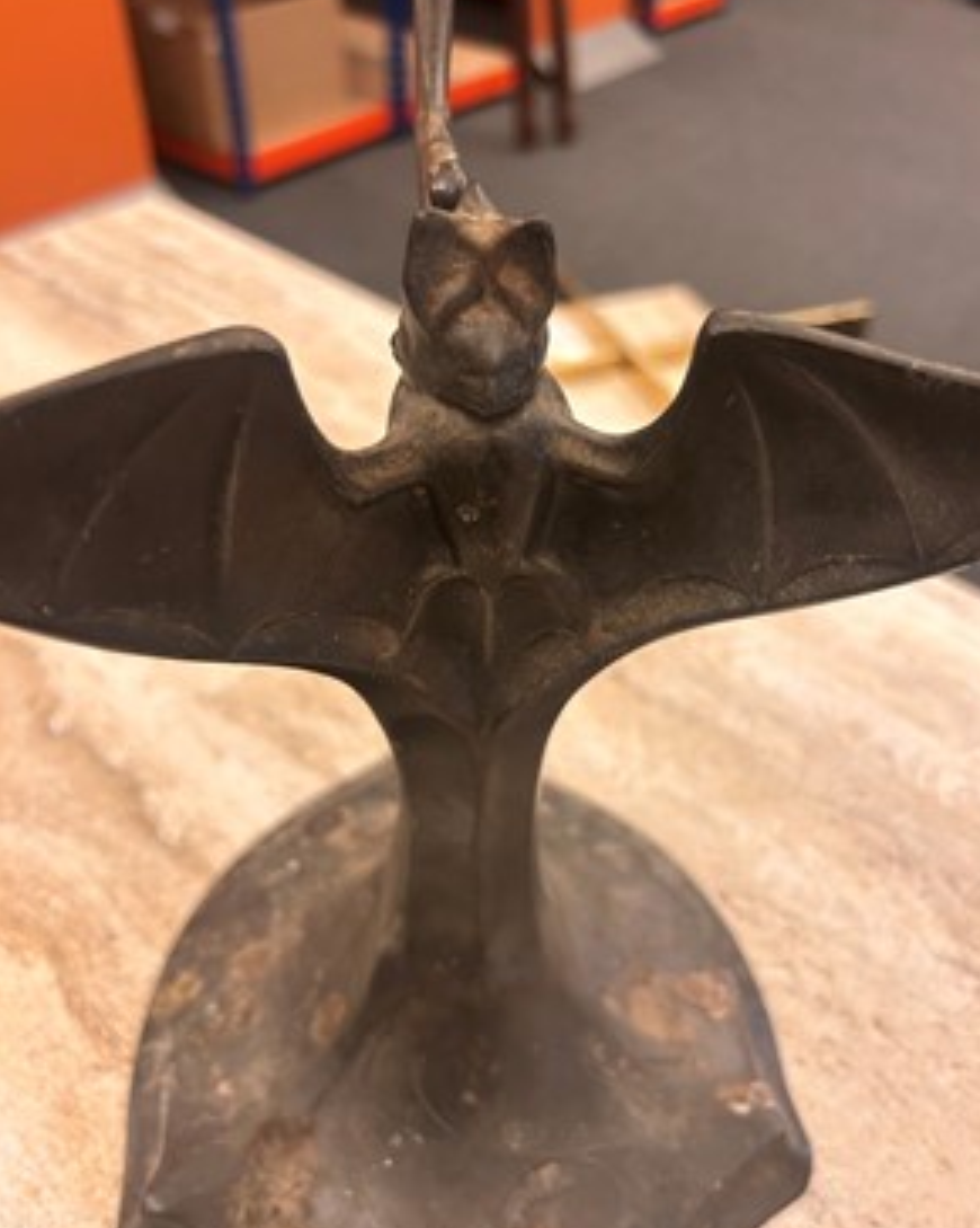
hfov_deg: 51.5
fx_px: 1016
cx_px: 500
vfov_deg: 62.2
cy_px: 575
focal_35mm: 28
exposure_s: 1/50
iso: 200
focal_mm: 5.7
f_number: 1.5
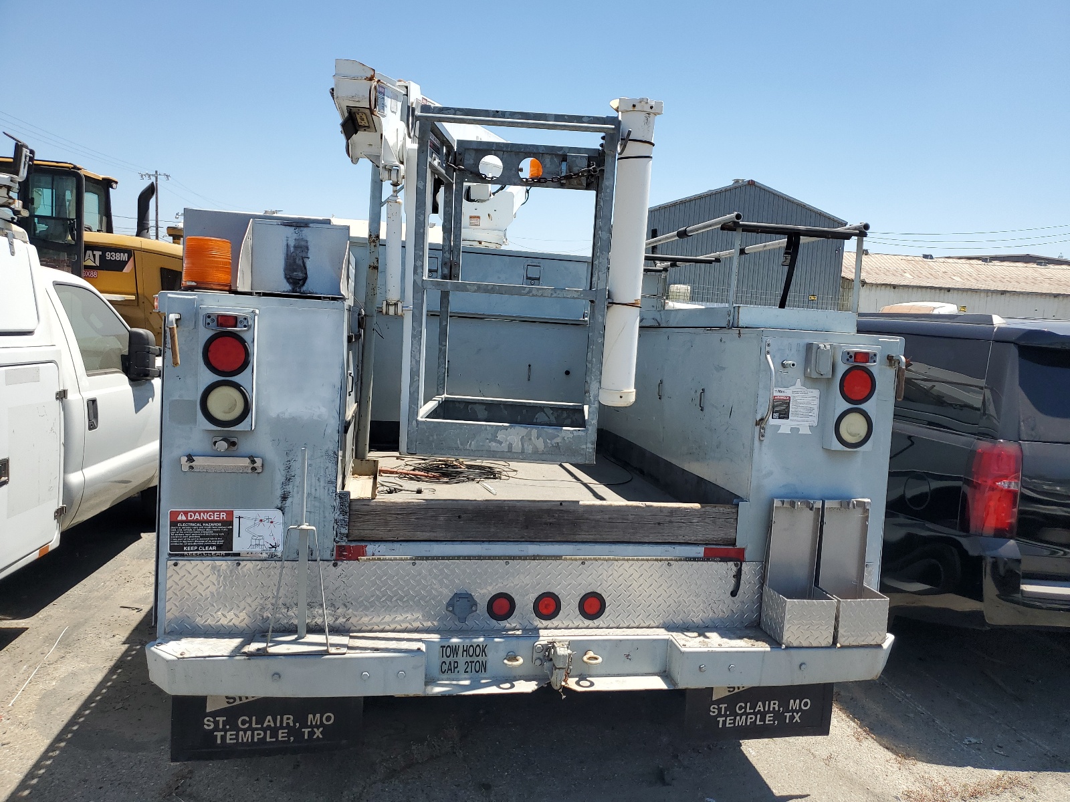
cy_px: 401
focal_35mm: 26
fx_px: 804
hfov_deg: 67.3
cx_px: 535
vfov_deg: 53.1
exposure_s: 1/2500
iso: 50
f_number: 1.5
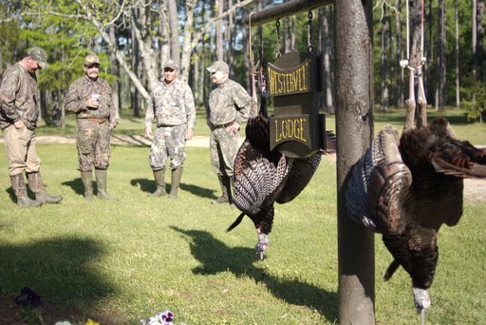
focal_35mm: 53
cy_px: 162
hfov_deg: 37.5
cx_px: 243
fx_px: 716
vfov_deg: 25.6
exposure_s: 1/3500
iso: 250
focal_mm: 35
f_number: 2
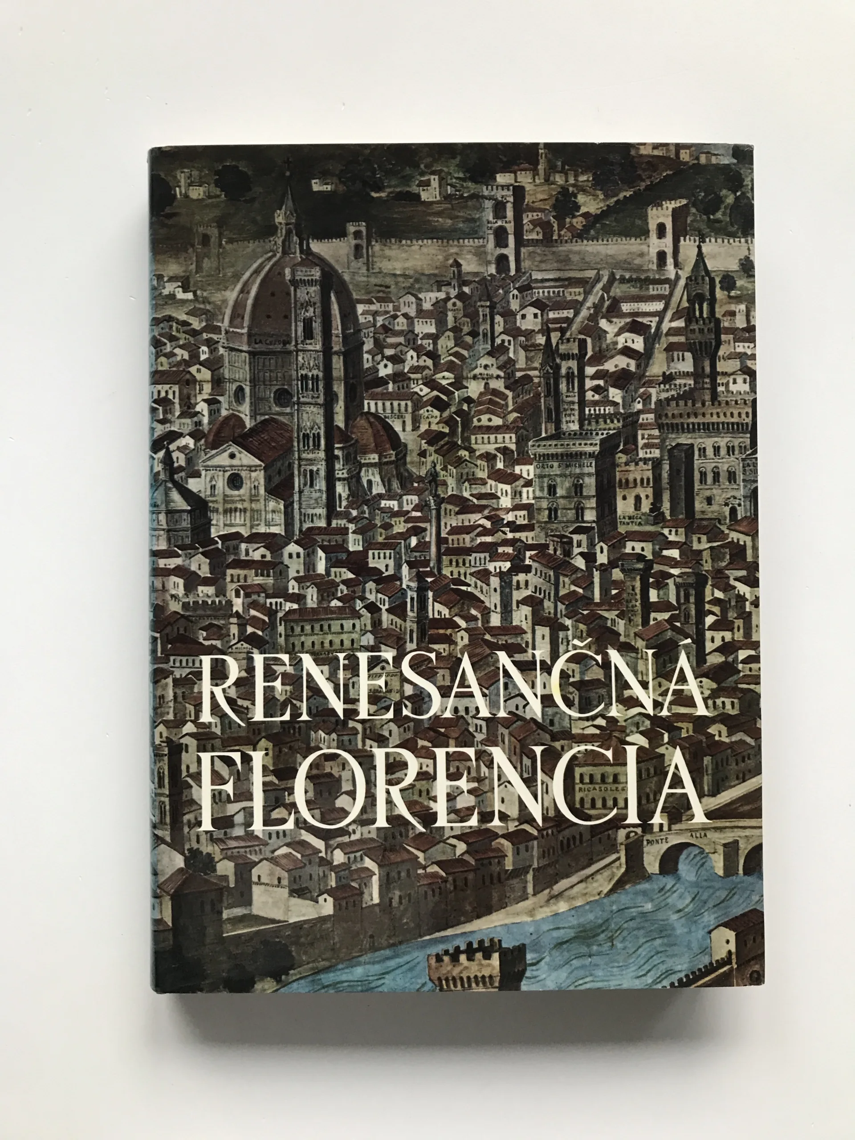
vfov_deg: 63.4
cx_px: 428
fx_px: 922
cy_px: 570
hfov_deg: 49.7
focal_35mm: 28
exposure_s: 1/33
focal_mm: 3.99
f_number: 1.8
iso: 25
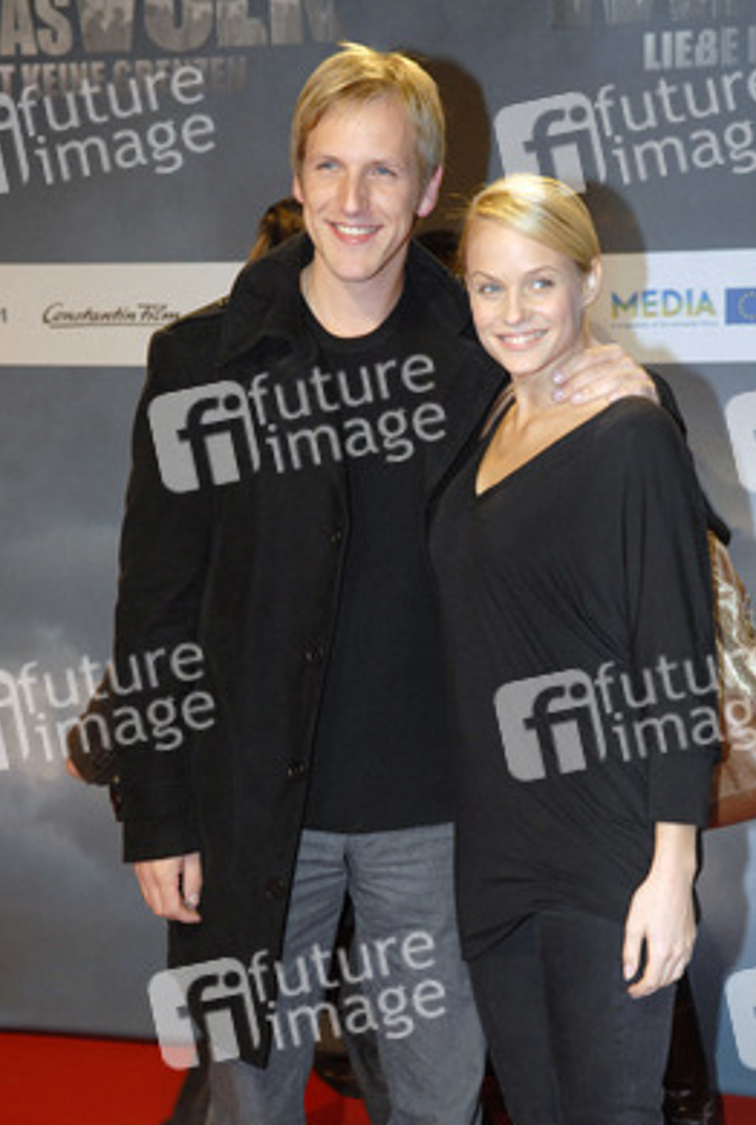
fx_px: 2648
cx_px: 384
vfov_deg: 24.0
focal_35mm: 85
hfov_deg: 16.2
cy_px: 568
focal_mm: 55
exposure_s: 1/125
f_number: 5.6
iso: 640
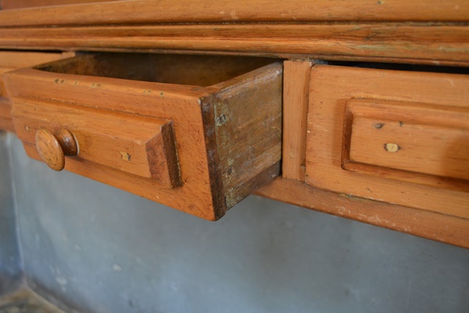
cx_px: 234
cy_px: 156
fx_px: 469
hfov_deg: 53.1
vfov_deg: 36.9
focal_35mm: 36
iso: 1400
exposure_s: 1/30
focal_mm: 24
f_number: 4
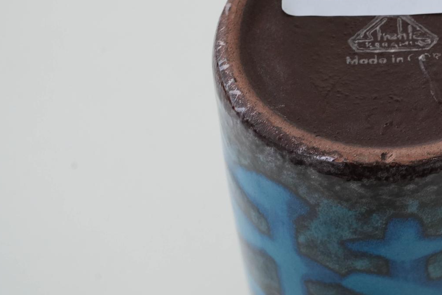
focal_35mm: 103
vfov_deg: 13.3
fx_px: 1264
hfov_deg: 19.5
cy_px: 138
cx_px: 391
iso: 2500
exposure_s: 1/80
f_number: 10
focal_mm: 52
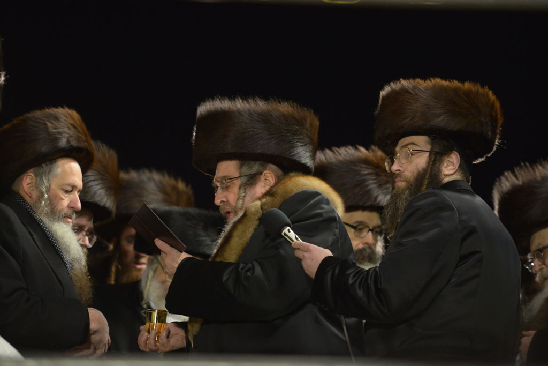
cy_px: 183
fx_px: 2283
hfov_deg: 13.7
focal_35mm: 150
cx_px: 274
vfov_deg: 9.2
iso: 2200
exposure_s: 1/125
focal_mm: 150
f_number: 2.8
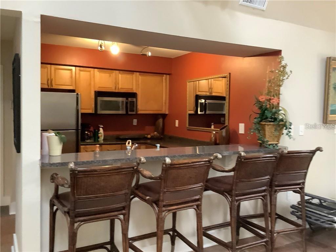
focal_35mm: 31
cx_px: 168
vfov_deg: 45.4
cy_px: 126
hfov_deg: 58.4
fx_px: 301
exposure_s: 1/60
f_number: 2.4
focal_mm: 3.3
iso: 320
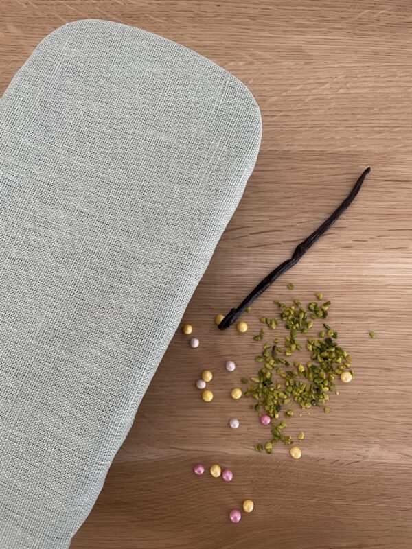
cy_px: 274
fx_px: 413
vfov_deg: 67.3
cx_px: 206
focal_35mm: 26
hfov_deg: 53.1
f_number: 1.6
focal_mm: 4.2
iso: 400
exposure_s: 1/60
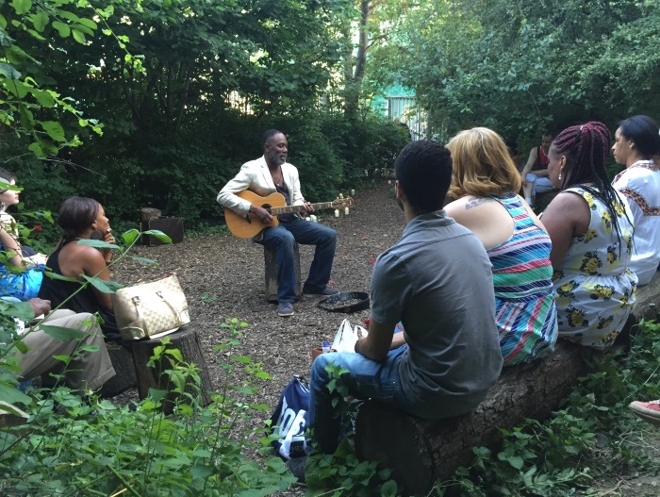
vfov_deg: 48.3
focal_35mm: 29
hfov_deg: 61.6
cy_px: 248
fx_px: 554
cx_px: 330
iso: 160
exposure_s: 1/33
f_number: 2.2
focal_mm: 4.15
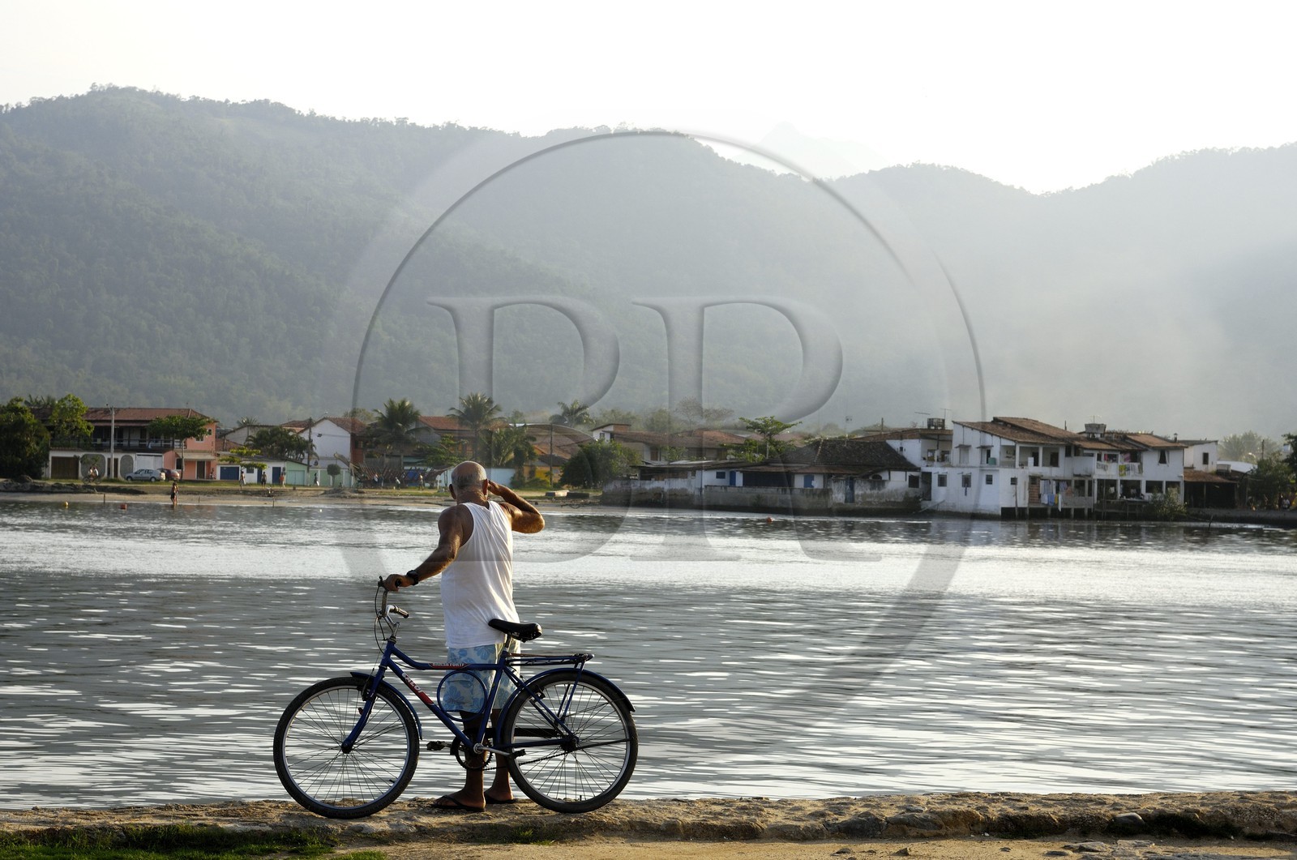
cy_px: 430
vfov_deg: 15.1
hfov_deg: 22.7
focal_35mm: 90
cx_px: 648
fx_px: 3237
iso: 100
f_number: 7.6
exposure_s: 1/160
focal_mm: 60
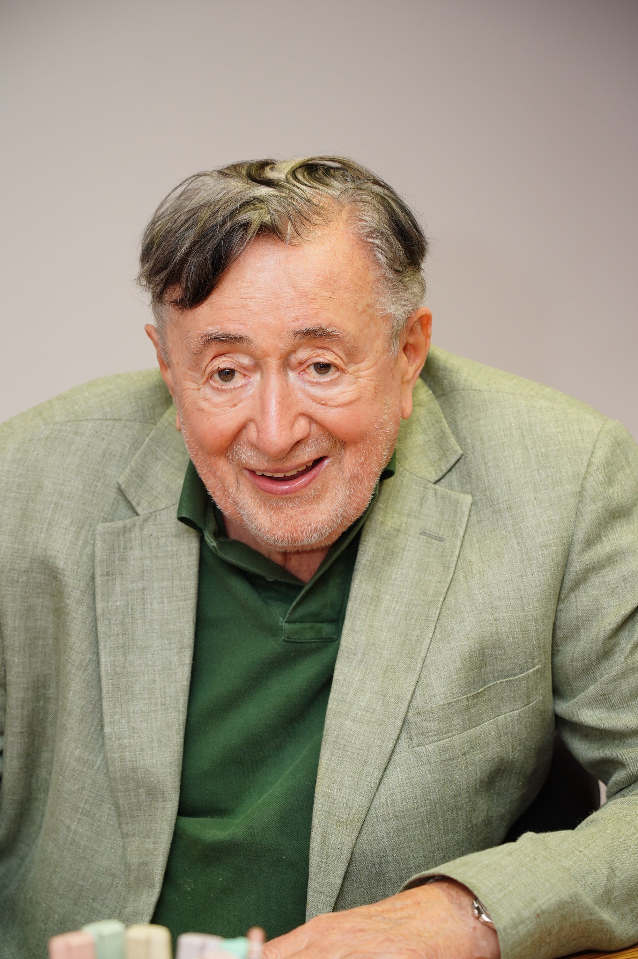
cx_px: 319
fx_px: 2796
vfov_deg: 19.5
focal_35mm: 105
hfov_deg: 13.0
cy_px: 480
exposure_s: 1/160
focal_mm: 105
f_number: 5
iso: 640
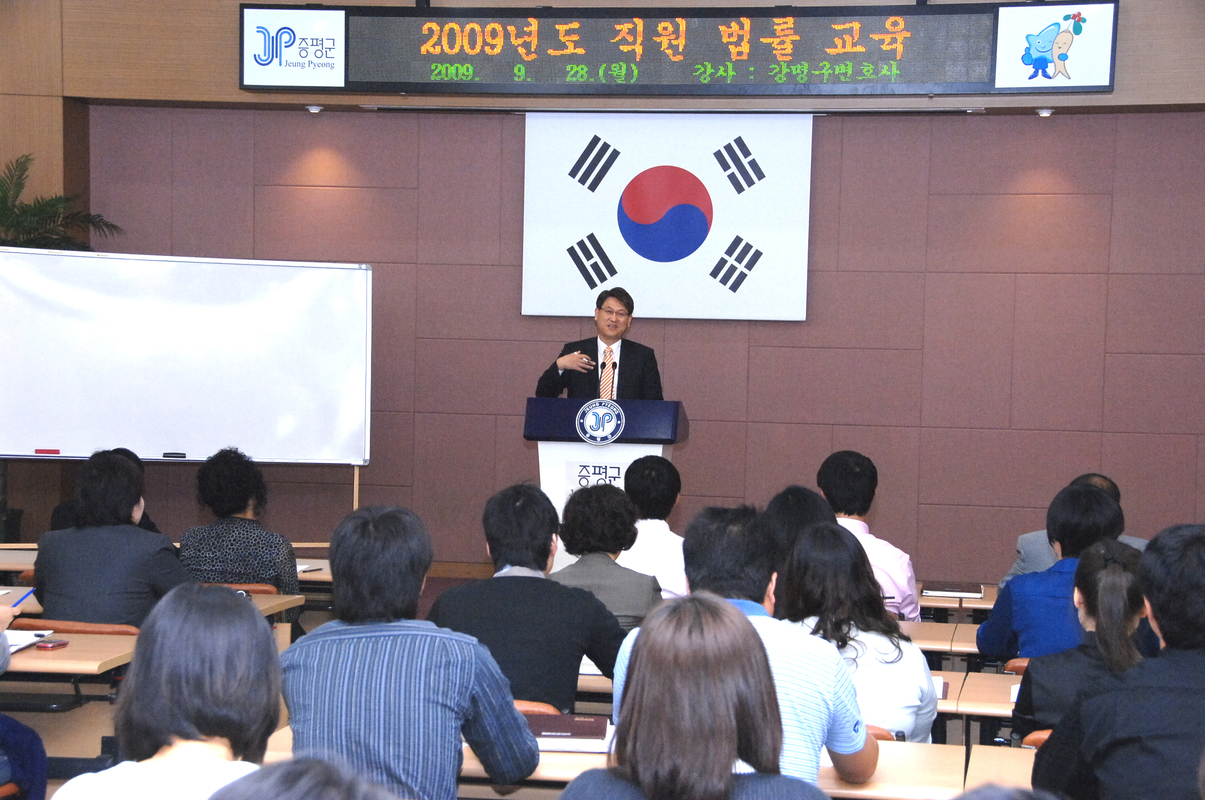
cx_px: 602
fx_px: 2206
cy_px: 400
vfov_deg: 20.6
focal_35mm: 66
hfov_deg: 30.5
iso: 800
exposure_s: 1/60
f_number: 6.7
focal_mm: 44
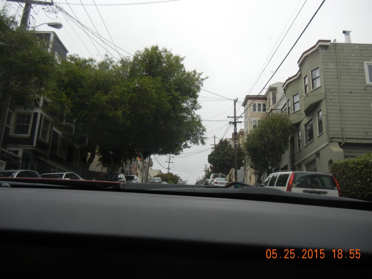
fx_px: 333
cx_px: 192
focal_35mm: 31
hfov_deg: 58.3
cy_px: 140
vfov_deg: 45.4
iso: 160
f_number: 3.5
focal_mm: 5.4
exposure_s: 1/696
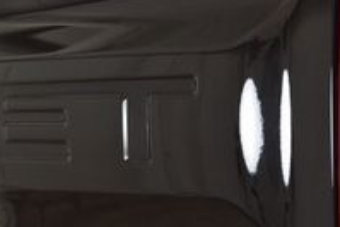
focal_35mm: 106
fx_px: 1002
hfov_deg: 17.9
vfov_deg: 12.9
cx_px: 456
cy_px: 195
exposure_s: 1/60
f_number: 4
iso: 900
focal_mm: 22
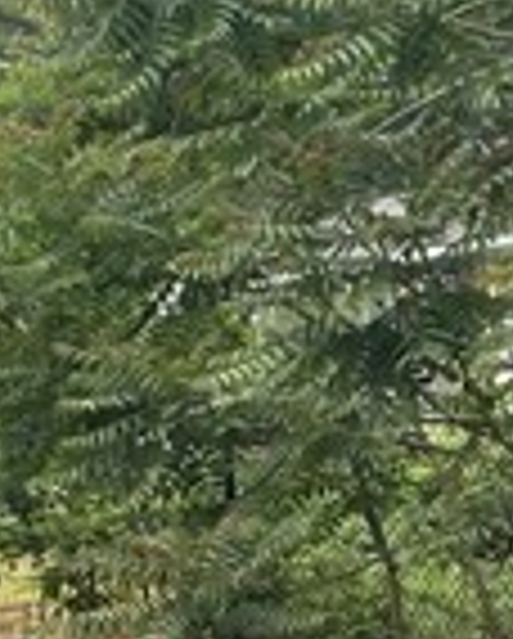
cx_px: 562
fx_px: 3466
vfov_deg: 10.4
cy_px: 774
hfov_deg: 8.4
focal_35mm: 183
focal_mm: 4.25
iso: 32
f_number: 1.8
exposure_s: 1/391
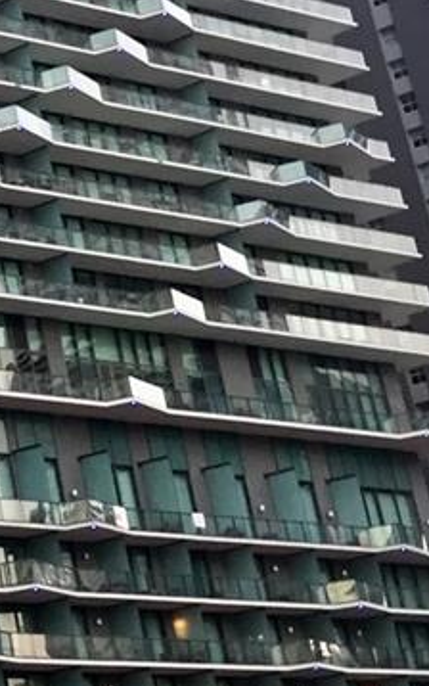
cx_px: -406
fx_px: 1925
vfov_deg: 19.7
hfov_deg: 11.5
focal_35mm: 103
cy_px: 25
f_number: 2.2
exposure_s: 1/30
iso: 80
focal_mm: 4.15
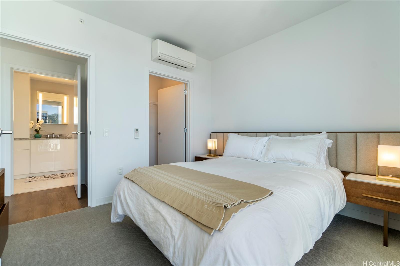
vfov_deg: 77.3
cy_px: 133
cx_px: 200
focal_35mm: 15
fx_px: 167
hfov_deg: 100.4
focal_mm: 10
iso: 160
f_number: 8
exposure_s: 1/25
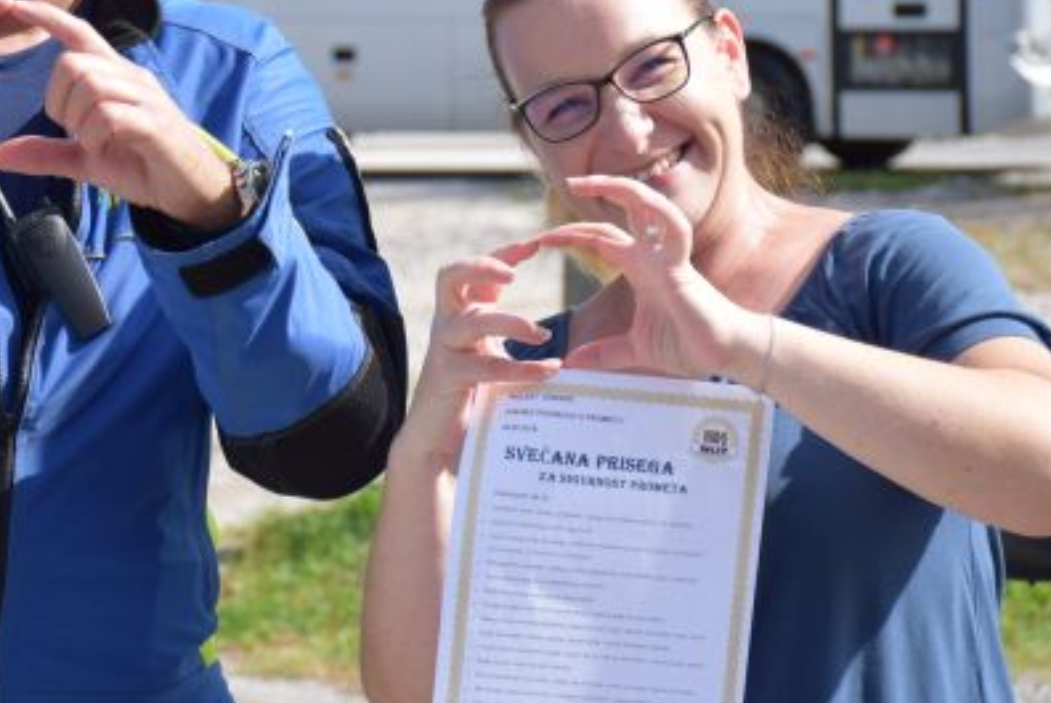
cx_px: 366
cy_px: 160
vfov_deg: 7.8
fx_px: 5144
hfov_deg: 11.7
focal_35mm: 176
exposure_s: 1/640
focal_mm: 62
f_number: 6.3
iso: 200
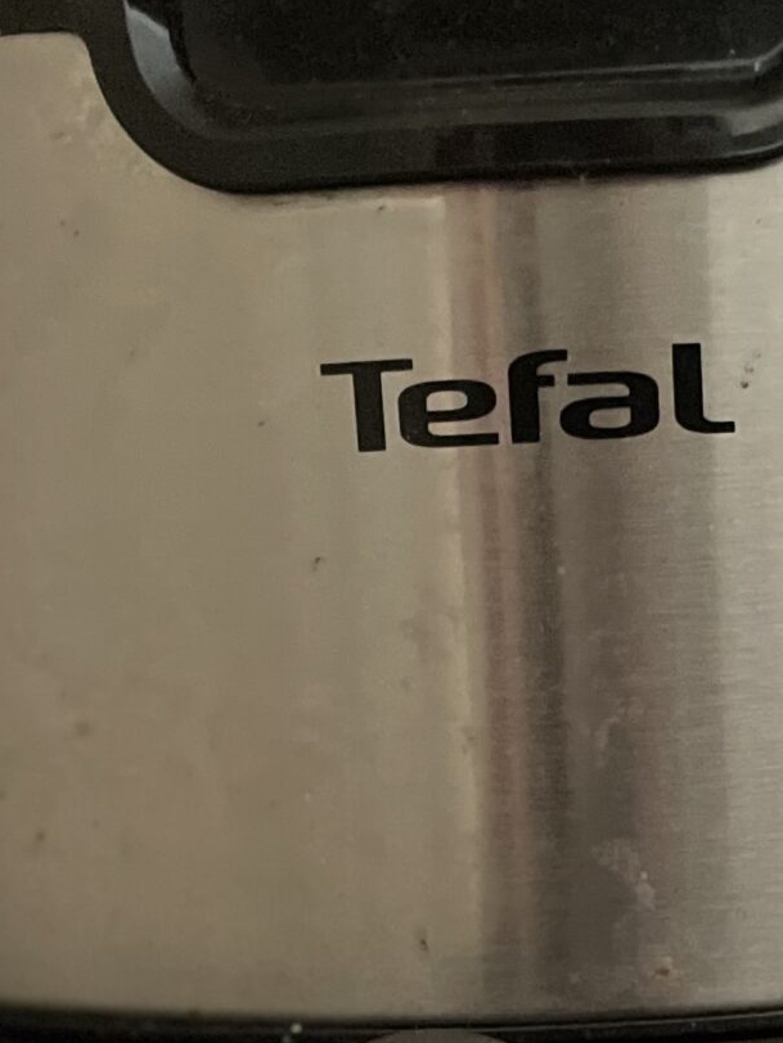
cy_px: 1046
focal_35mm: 82
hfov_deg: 17.8
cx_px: 629
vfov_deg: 22.9
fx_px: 2473
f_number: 1.6
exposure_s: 1/30
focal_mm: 4.2
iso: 1000
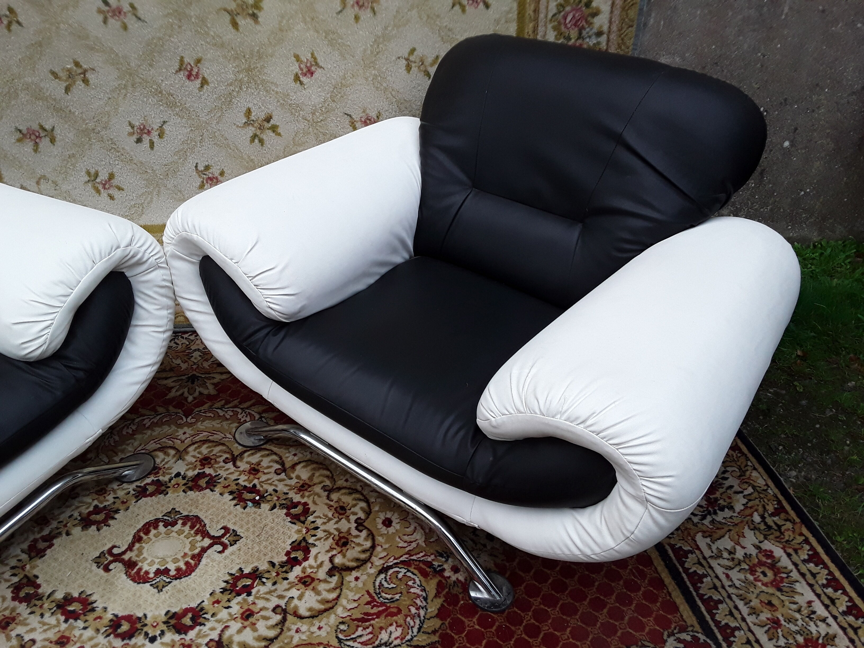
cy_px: 324
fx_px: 674
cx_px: 432
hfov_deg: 65.3
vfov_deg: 51.4
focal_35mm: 27
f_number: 1.9
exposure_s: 1/100
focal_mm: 2.91
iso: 64
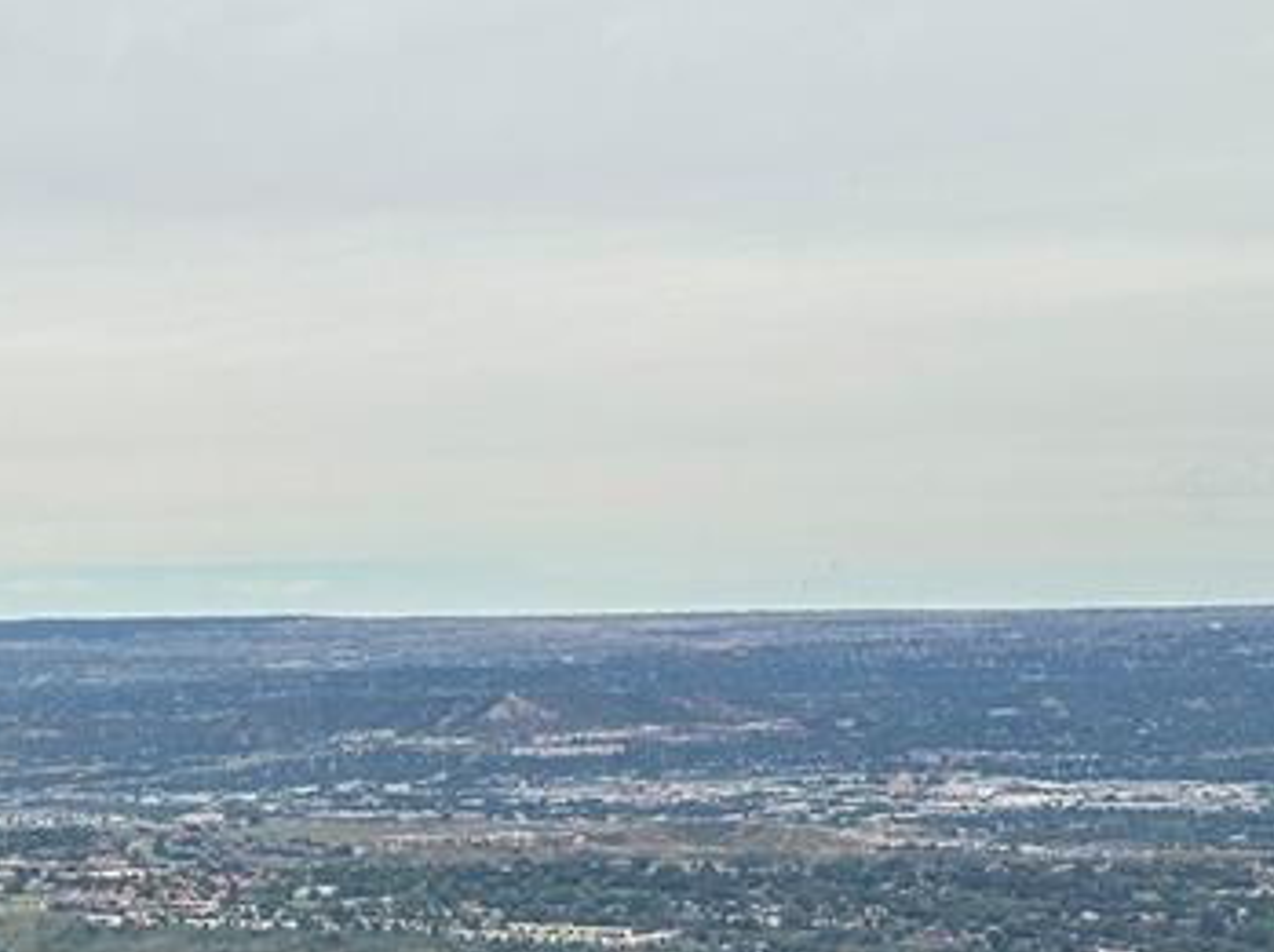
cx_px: -507
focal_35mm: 141
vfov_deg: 10.4
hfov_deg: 13.4
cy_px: 987
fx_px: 5184
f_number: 1.78
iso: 64
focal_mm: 6.86
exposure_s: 1/3257
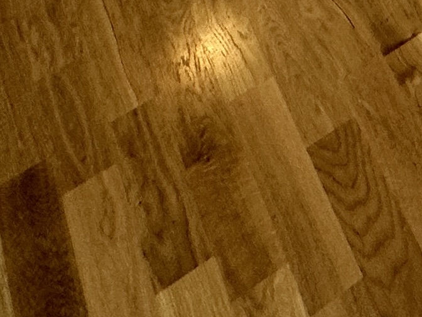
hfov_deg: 18.4
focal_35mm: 84
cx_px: 754
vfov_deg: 12.2
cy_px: -534
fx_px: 1024
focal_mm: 2.22
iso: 80
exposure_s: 1/120
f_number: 2.2
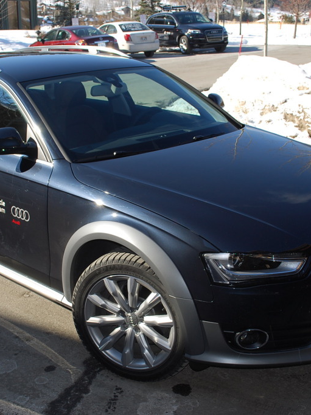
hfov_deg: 28.0
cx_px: 132
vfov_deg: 36.8
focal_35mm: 52
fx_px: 623
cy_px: 207
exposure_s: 1/200
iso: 100
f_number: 7.1
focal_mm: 24
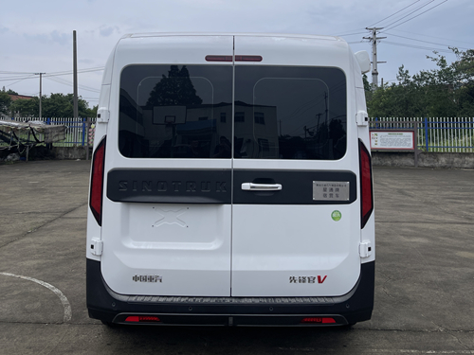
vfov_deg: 53.1
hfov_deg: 67.3
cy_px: 178
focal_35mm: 26
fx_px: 356
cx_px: 237
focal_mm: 5.1
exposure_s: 1/887
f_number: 1.6
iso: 32
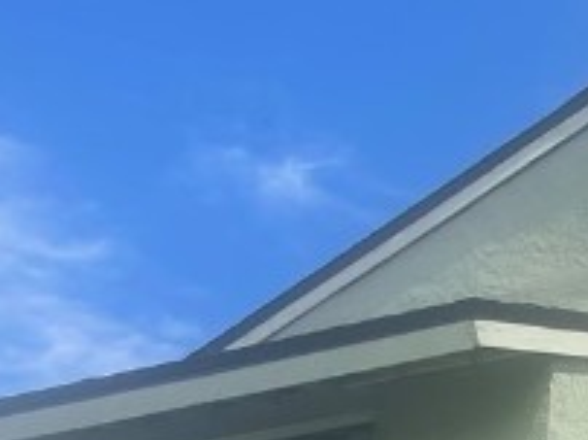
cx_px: 1106
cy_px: 851
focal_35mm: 132
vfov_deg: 10.4
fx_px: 2240
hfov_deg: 13.3
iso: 32
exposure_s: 1/2618
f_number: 1.6
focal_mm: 4.2
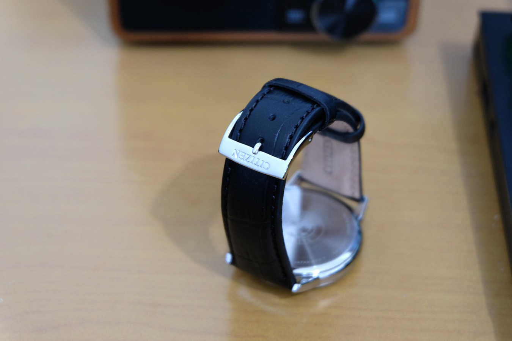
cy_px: 170
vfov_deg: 18.7
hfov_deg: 27.7
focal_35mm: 73
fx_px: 1038
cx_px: 256
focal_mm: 48.4
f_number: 5.6
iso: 1250
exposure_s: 1/30
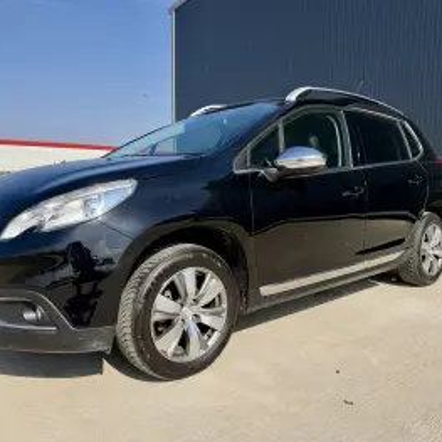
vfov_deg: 55.6
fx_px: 419
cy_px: 225
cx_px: 220
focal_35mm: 29
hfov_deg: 55.6
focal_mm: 6.76
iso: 80
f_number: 1.78
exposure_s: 1/5319
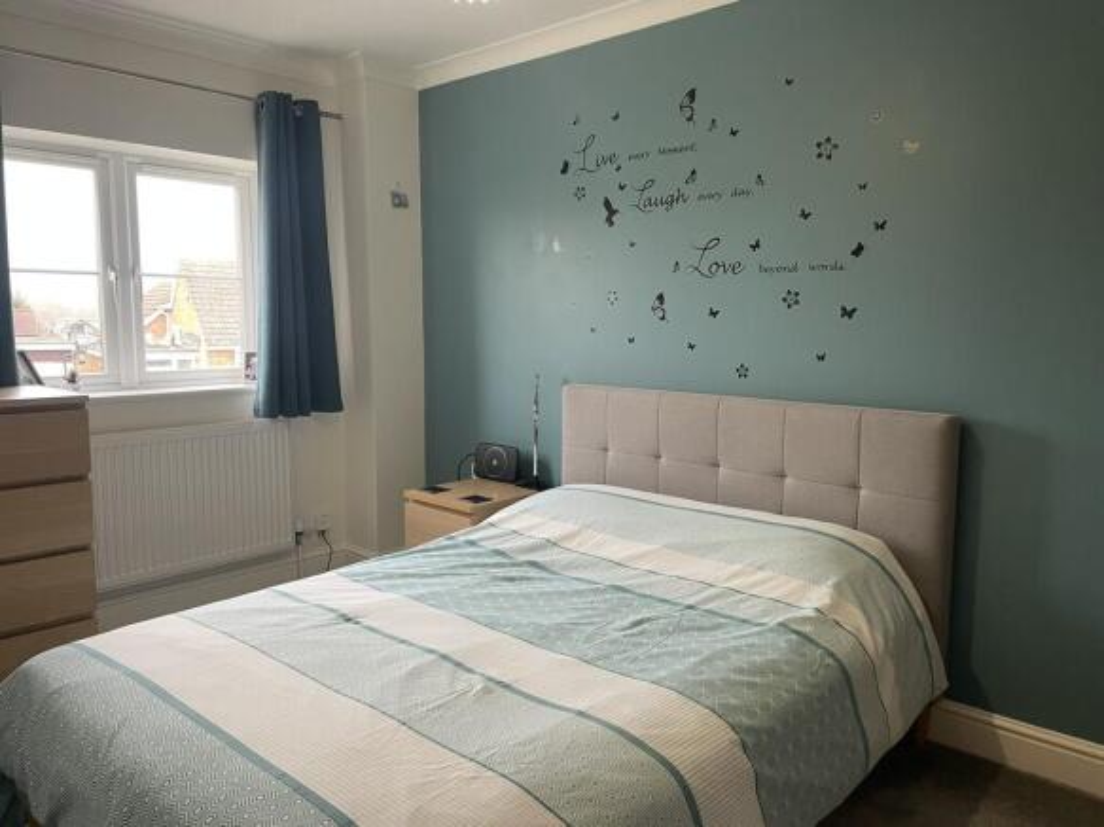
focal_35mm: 26
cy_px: 414
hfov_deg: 67.3
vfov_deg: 53.0
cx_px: 552
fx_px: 829
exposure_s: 1/69
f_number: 1.6
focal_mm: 4.2
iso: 125
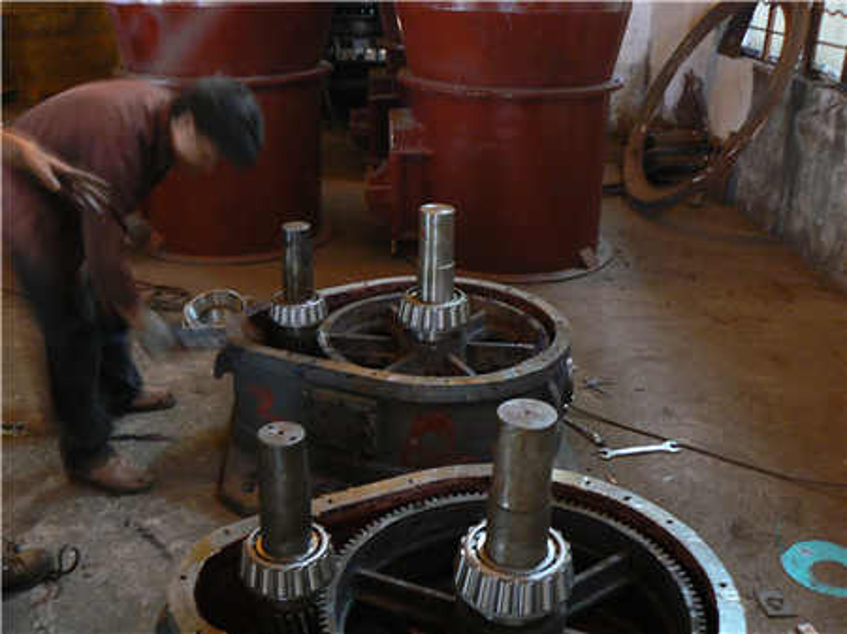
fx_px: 880
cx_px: 424
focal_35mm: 36
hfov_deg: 51.4
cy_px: 317
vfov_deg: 39.6
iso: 200
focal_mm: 6
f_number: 2.8
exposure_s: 1/4
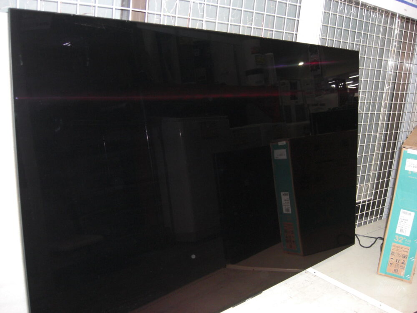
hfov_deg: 49.0
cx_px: 208
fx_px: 458
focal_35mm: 38
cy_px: 156
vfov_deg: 37.7
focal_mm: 7.9
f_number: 2.8
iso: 200
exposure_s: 1/60
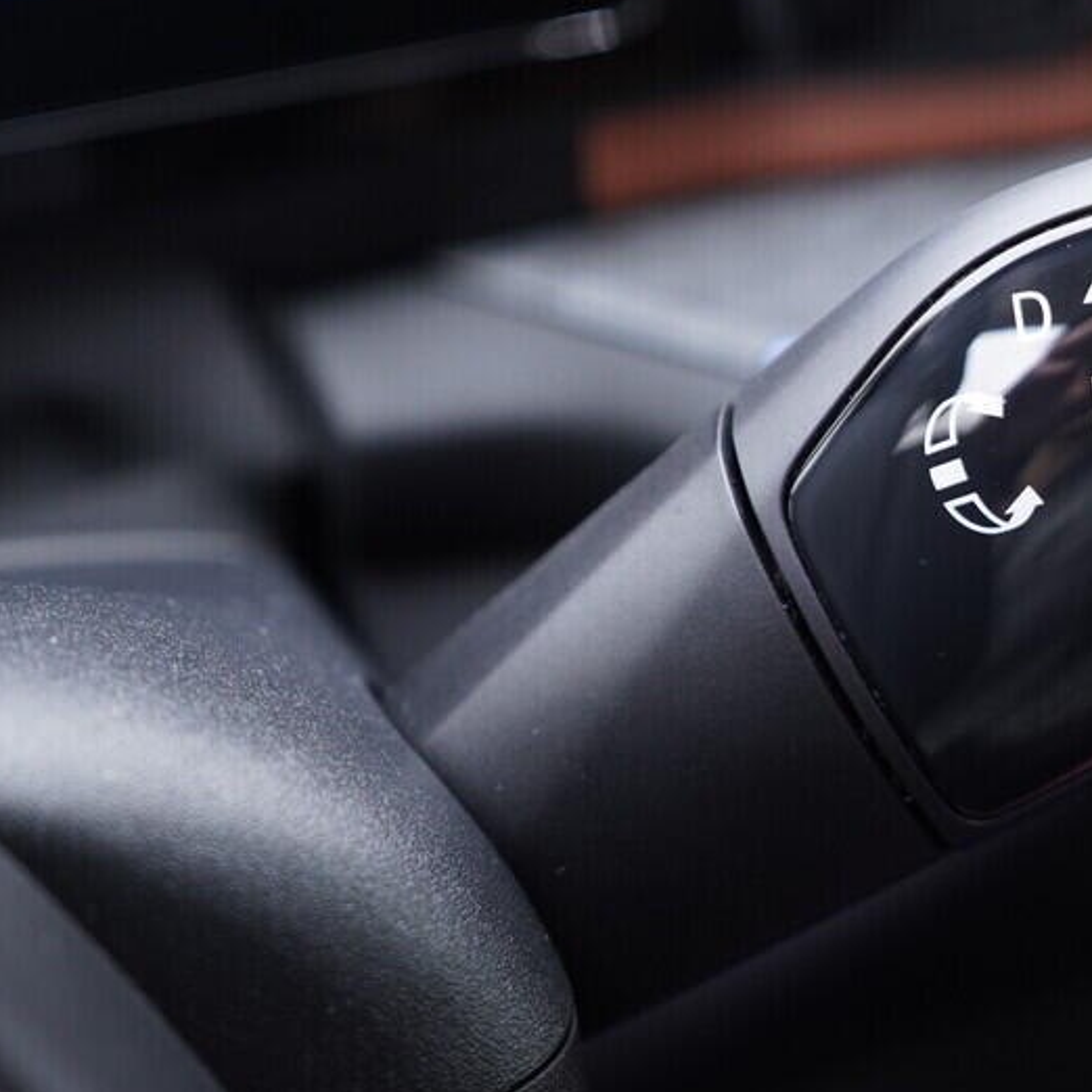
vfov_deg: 28.6
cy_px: 514
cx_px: 1050
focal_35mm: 60
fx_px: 2141
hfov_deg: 27.2
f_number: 2.8
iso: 400
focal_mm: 24
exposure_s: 1/40
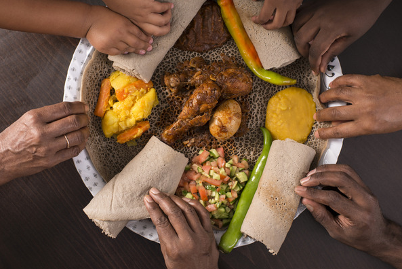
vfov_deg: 29.2
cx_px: 199
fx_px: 514
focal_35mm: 46
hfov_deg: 42.7
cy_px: 112
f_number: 4
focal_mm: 35
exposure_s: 1/100
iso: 100
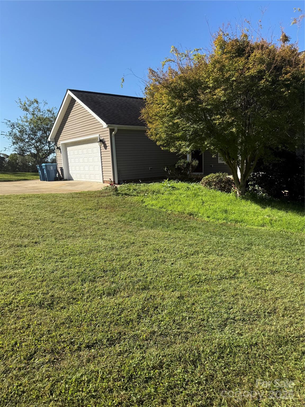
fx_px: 282
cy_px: 204
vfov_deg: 71.6
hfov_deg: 56.8
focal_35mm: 24
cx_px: 152
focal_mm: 6.76
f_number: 1.78
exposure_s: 1/3021
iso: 80
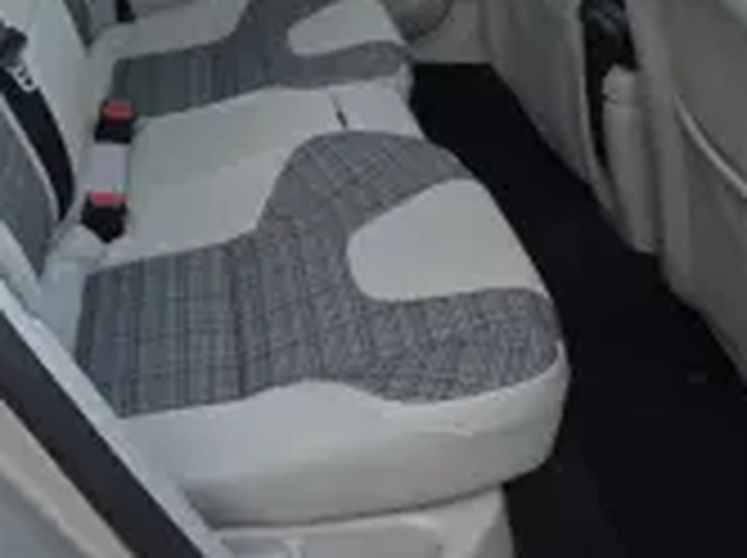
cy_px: 126
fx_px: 1077
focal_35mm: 50
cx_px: 220
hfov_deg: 37.6
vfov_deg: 28.5
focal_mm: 6.25
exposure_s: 1/180
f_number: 1.7
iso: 40
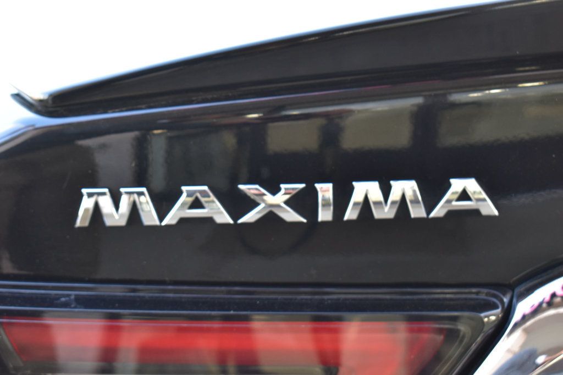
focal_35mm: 72
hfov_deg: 28.1
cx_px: 282
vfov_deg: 18.9
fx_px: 1126
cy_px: 188
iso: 400
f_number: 7.1
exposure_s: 1/25
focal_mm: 48
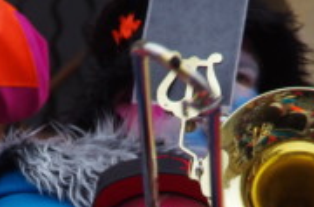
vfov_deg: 1.6
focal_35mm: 834
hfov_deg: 2.5
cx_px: 141
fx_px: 7255
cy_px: 243
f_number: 10
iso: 1600
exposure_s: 1/250
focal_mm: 200
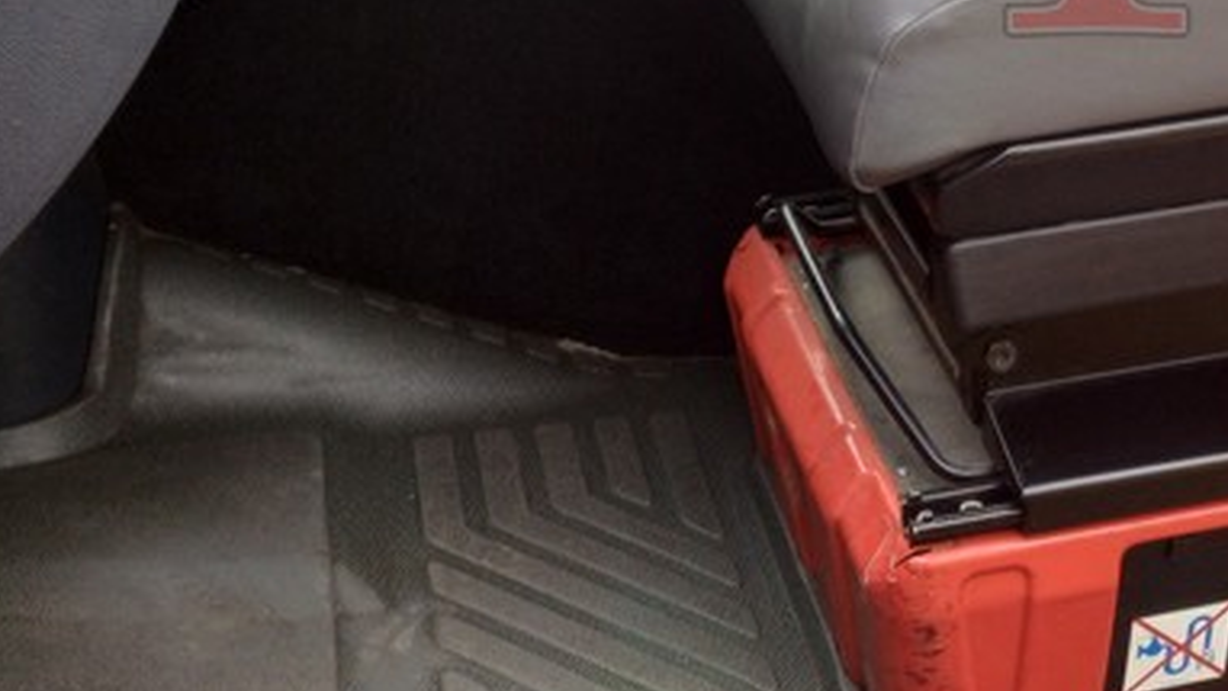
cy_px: -347
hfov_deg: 28.1
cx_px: 1058
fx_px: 2377
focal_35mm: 73
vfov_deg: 15.3
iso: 50
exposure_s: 1/221
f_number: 1.8
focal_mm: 4.65
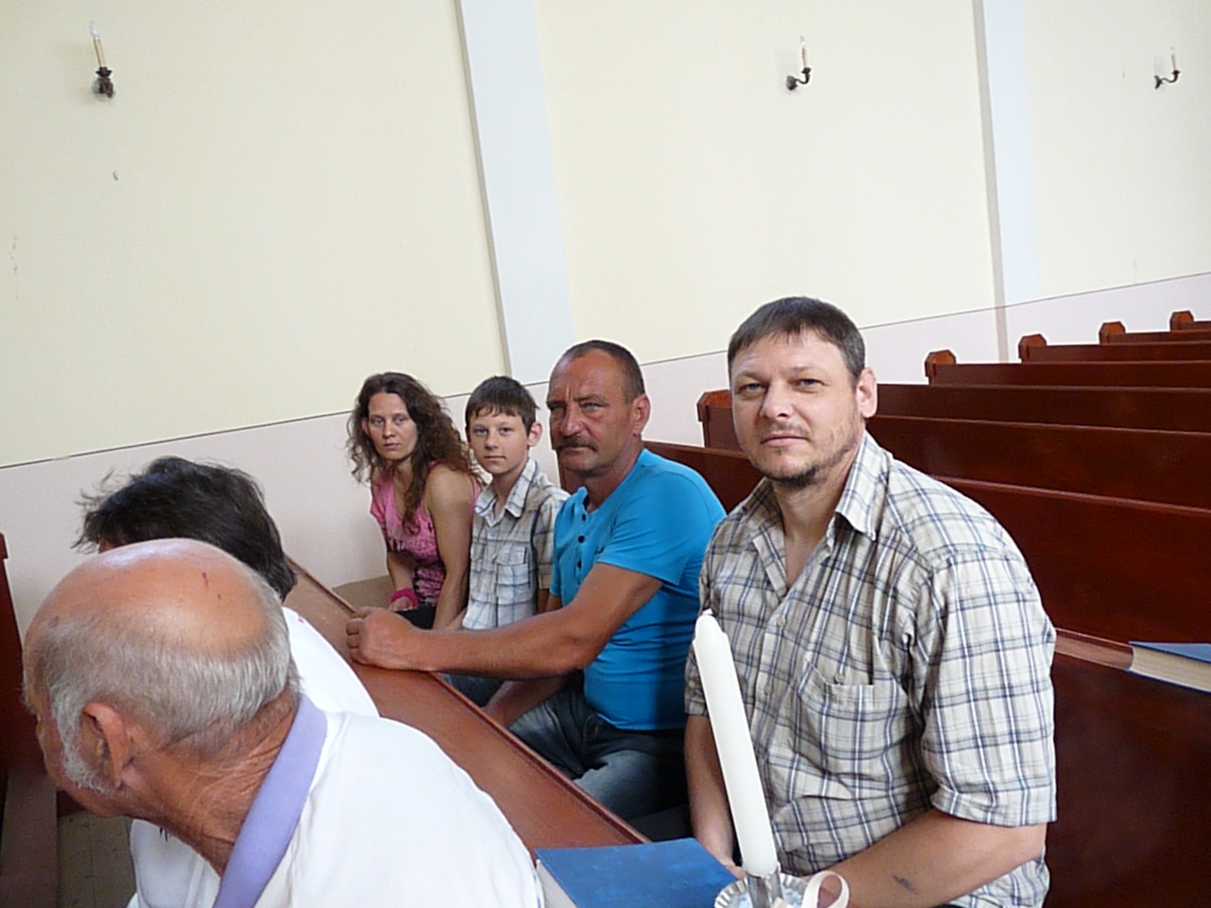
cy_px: 454
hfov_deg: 63.4
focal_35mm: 28
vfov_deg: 49.7
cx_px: 606
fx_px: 980
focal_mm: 4.9
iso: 800
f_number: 3.6
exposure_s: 1/100
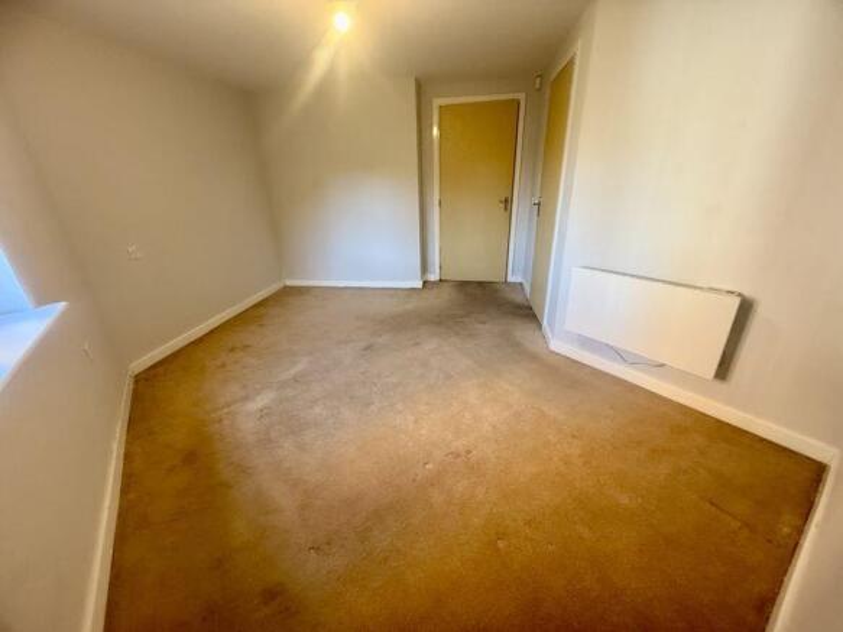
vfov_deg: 85.7
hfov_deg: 102.1
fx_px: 341
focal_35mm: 14
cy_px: 316
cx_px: 422
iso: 250
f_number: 2.2
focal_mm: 2.22
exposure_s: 1/50
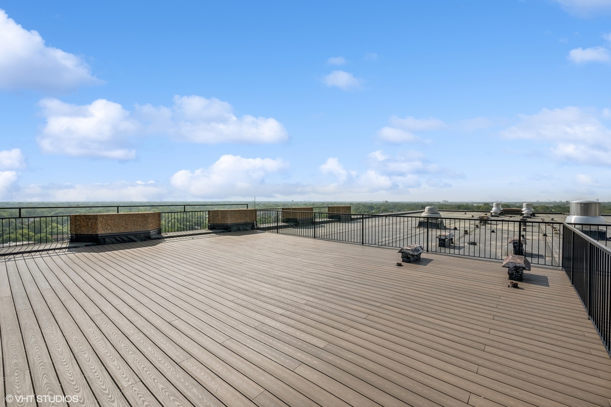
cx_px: 306
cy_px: 204
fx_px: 263
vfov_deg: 75.5
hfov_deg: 98.5
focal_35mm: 16
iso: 200
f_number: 9
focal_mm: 15.5
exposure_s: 1/1000
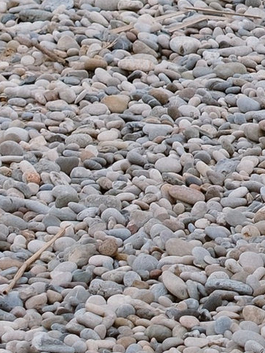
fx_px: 3882
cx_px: 834
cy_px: -376
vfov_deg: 5.1
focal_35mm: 380
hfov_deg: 3.8
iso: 320
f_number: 2.8
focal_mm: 33
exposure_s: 1/400
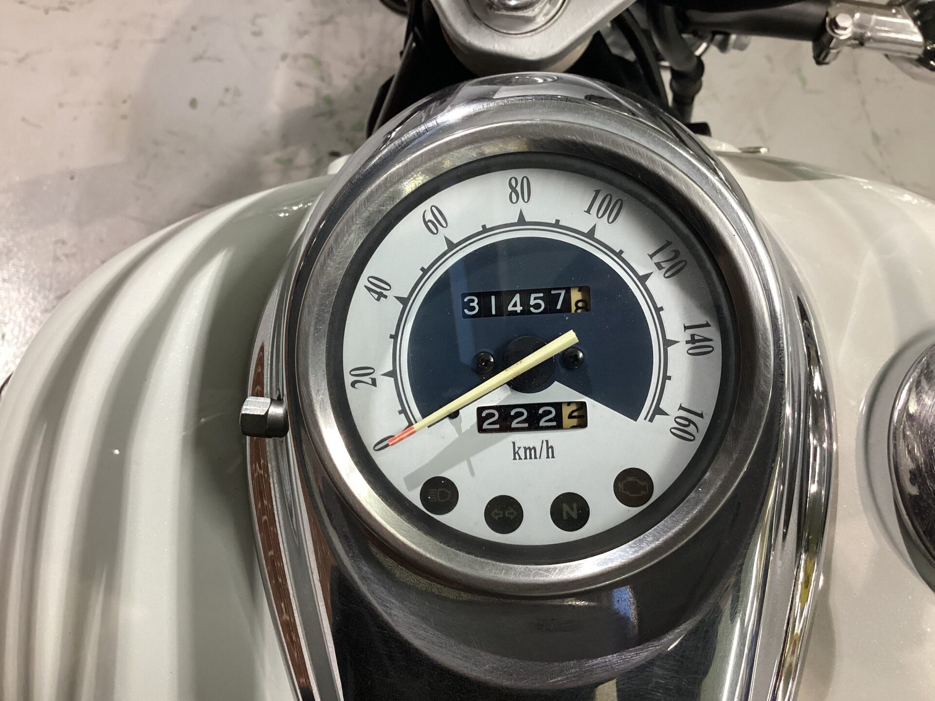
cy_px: 350
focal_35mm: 31
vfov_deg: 45.4
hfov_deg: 58.4
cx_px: 468
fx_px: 837
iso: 200
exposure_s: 1/60
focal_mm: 3.3
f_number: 2.4
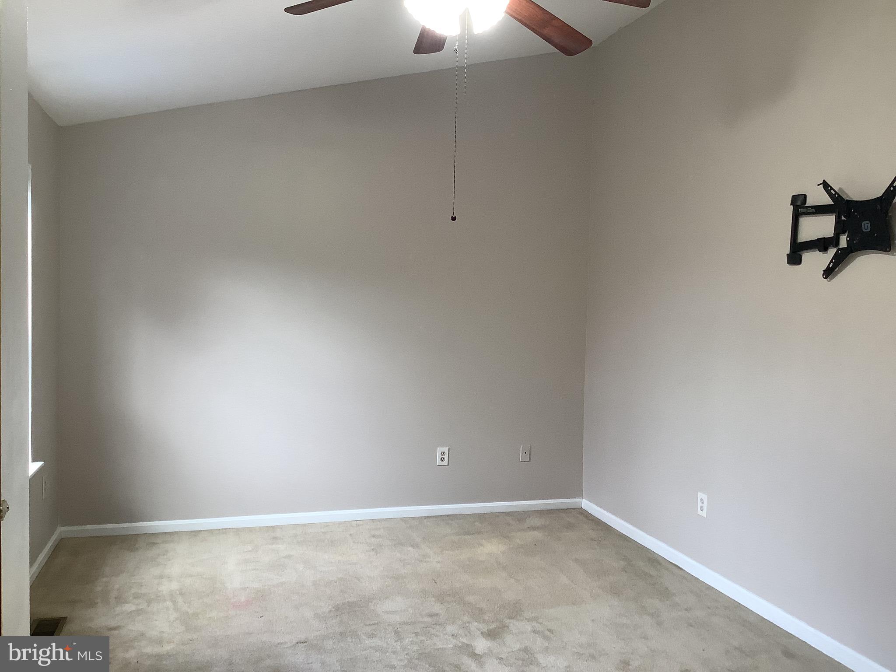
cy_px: 336
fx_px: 802
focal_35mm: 31
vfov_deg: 45.4
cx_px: 448
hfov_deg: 58.4
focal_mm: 3.3
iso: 80
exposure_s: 1/60
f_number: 2.4
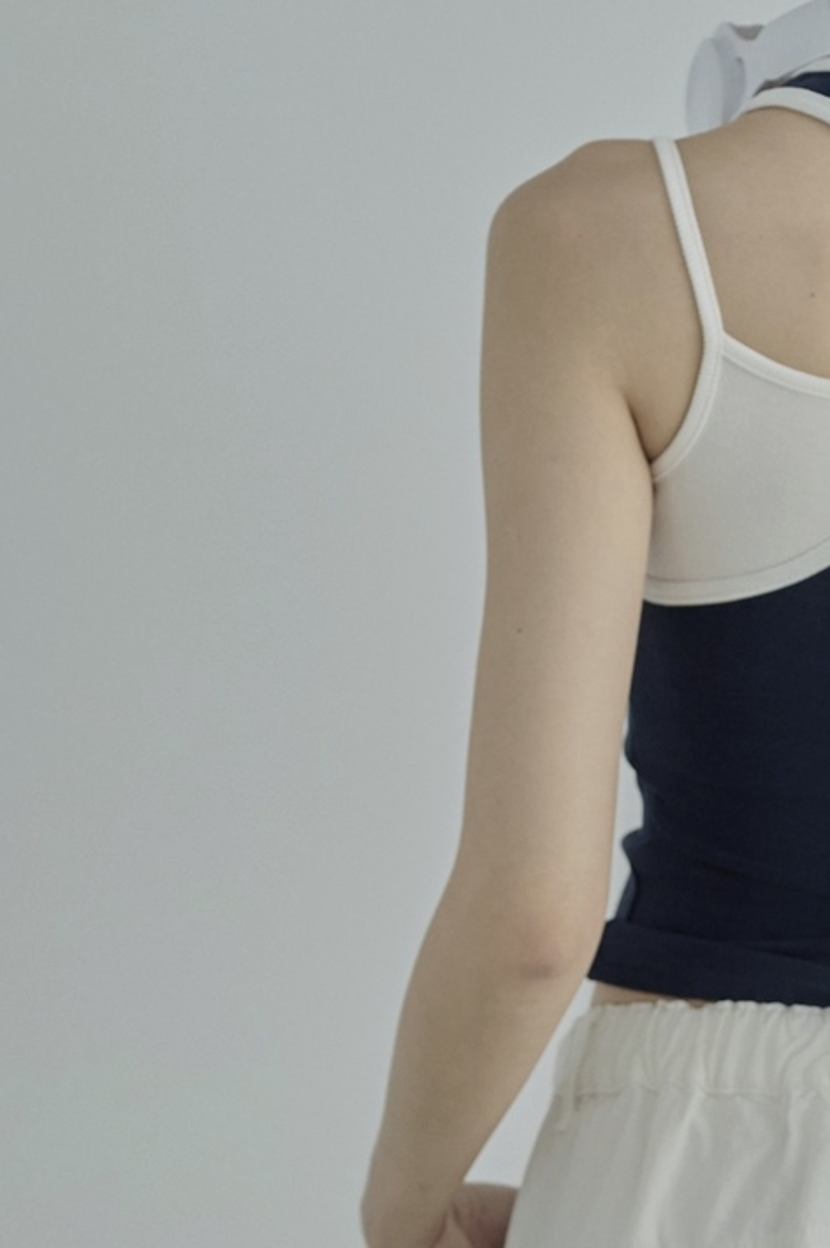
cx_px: 952
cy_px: 1174
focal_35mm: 169
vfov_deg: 12.1
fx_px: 5856
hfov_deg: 8.0
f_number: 3.5
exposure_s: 1/125
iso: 800
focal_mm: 50
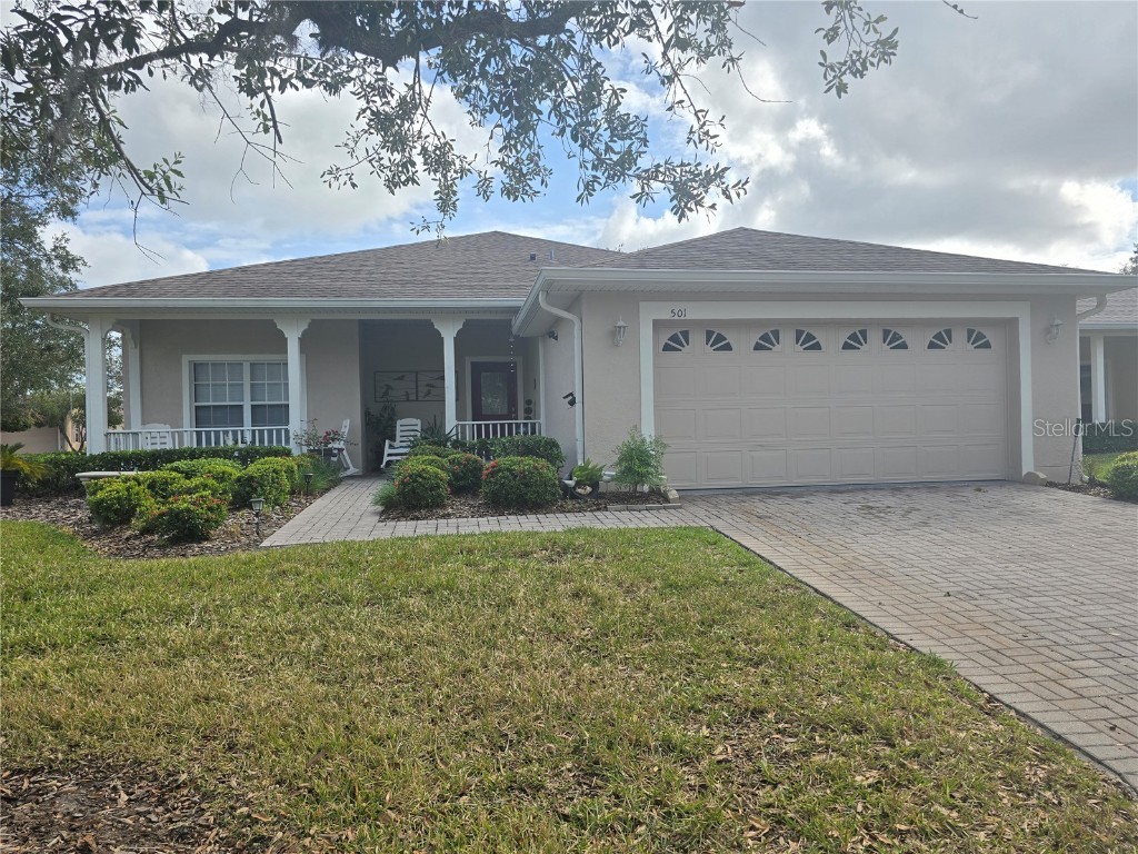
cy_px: 427
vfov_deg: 58.9
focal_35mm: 23
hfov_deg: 73.9
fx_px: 756
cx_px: 569
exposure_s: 1/742
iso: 12
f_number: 1.7
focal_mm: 6.3
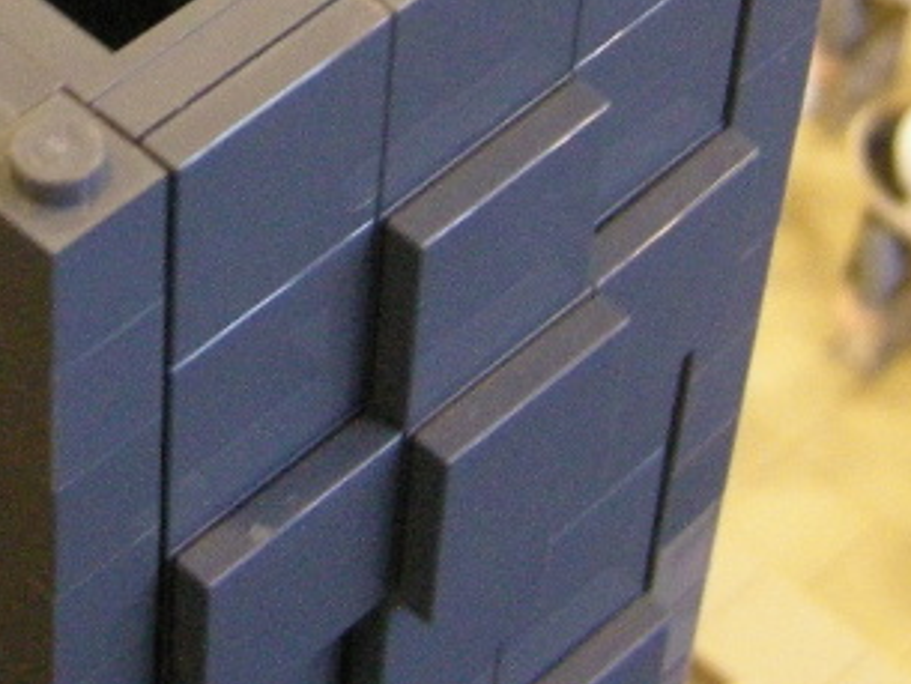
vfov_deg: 9.7
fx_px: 3975
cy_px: -155
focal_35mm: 151
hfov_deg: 12.9
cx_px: 15
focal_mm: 7.5
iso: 400
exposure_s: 1/15.3
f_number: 2.7
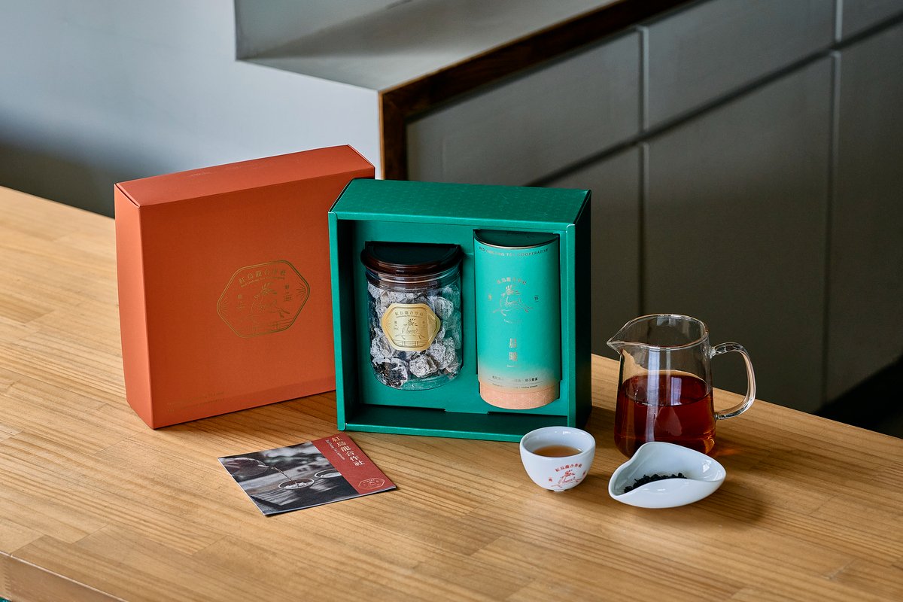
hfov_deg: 19.5
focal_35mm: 105
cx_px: 452
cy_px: 301
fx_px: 2634
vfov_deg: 13.0
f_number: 4
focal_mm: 70
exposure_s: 1/160
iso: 400
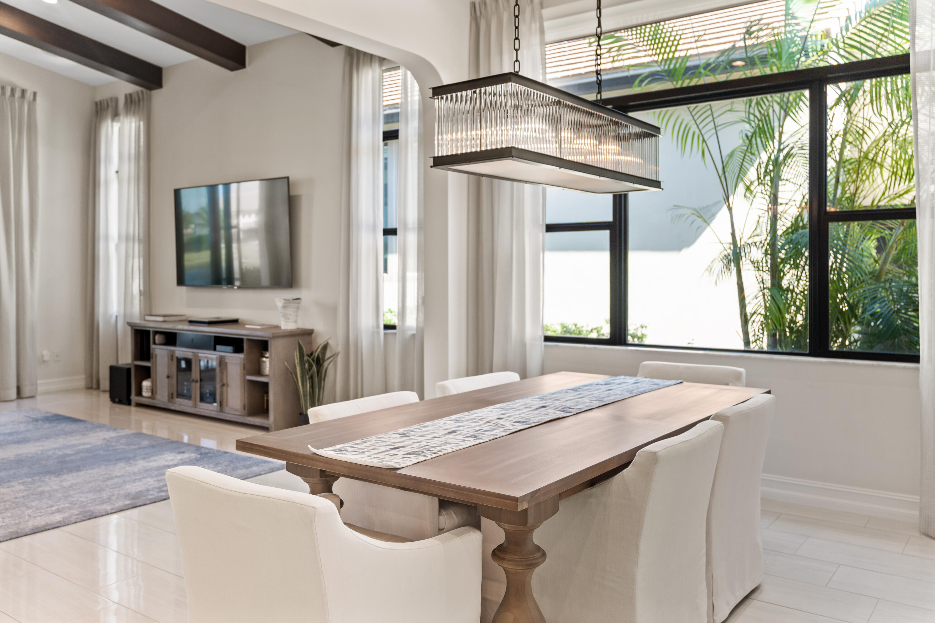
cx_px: 468
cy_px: 312
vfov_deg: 45.7
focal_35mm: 28
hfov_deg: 64.6
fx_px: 740
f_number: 2.8
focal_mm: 19
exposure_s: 1/20
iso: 160
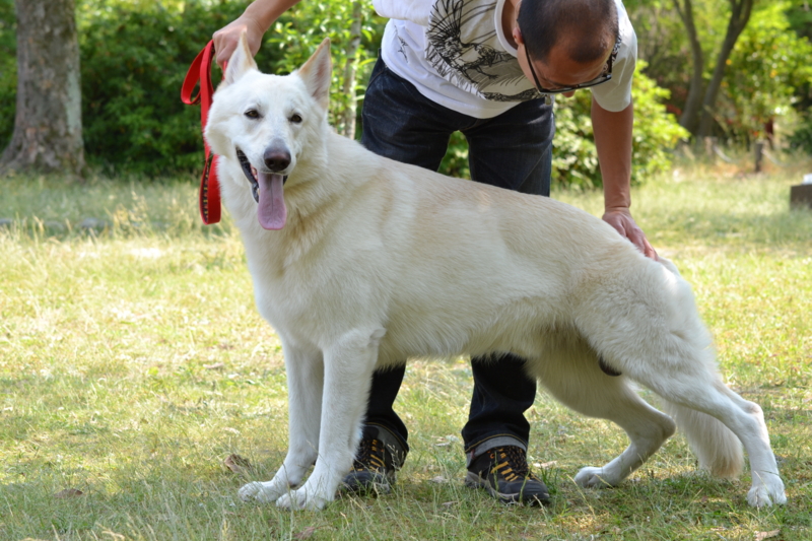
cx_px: 406
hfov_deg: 17.1
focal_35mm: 120
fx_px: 2706
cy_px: 270
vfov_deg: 11.4
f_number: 8
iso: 250
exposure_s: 1/125
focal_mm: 80
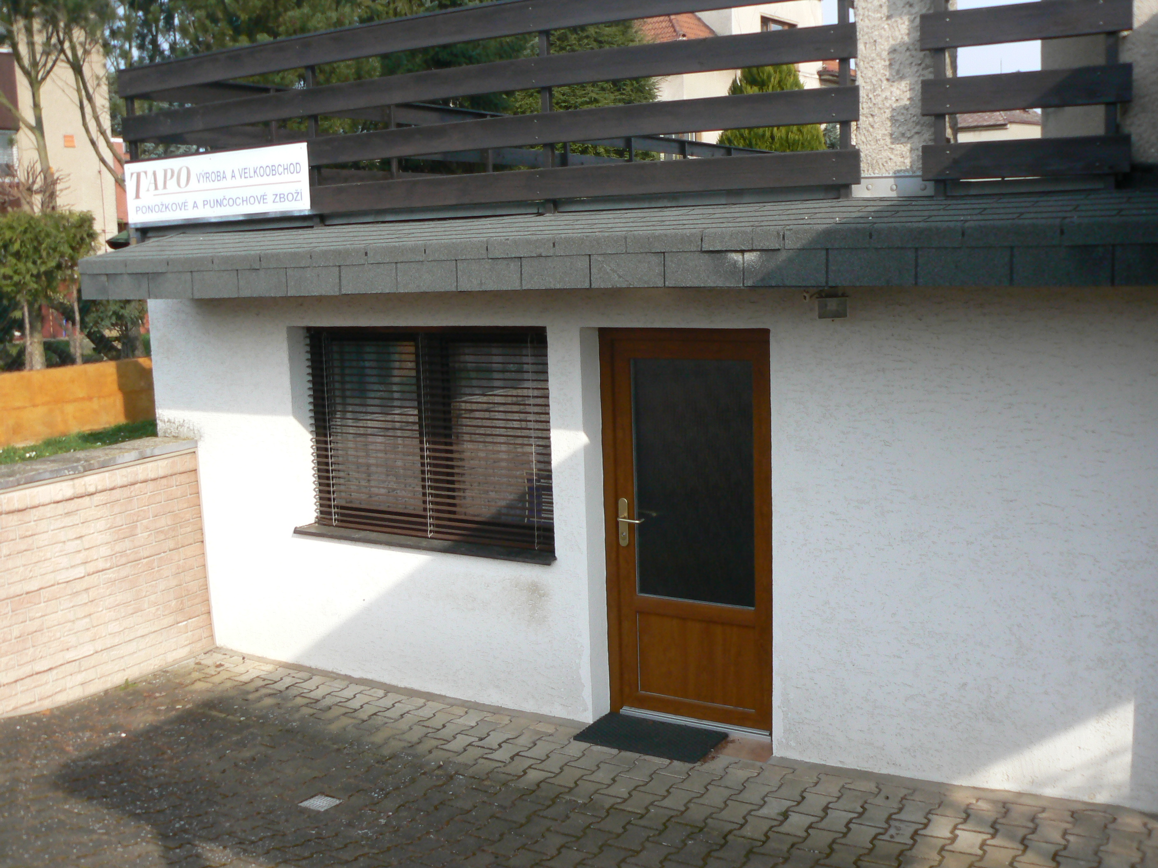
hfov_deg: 51.4
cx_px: 579
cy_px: 434
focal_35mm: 36
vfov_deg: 39.7
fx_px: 1204
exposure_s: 1/800
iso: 100
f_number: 4
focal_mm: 6
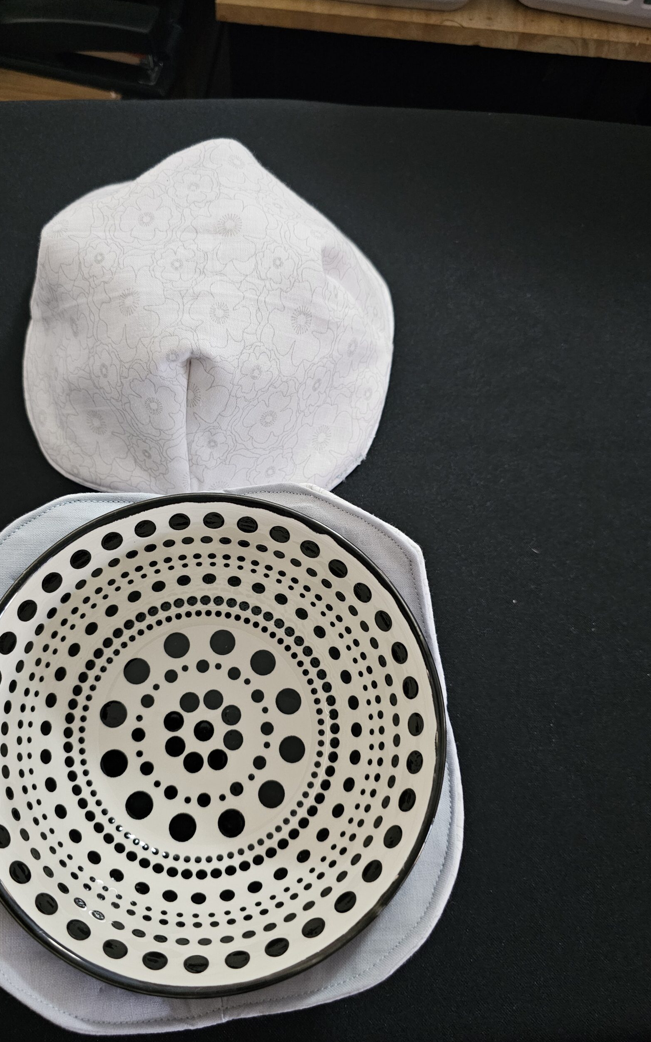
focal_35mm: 25
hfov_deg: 49.2
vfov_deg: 72.6
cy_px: 527
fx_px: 710
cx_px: 293
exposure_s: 1/35
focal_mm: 6.3
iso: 500
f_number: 1.7
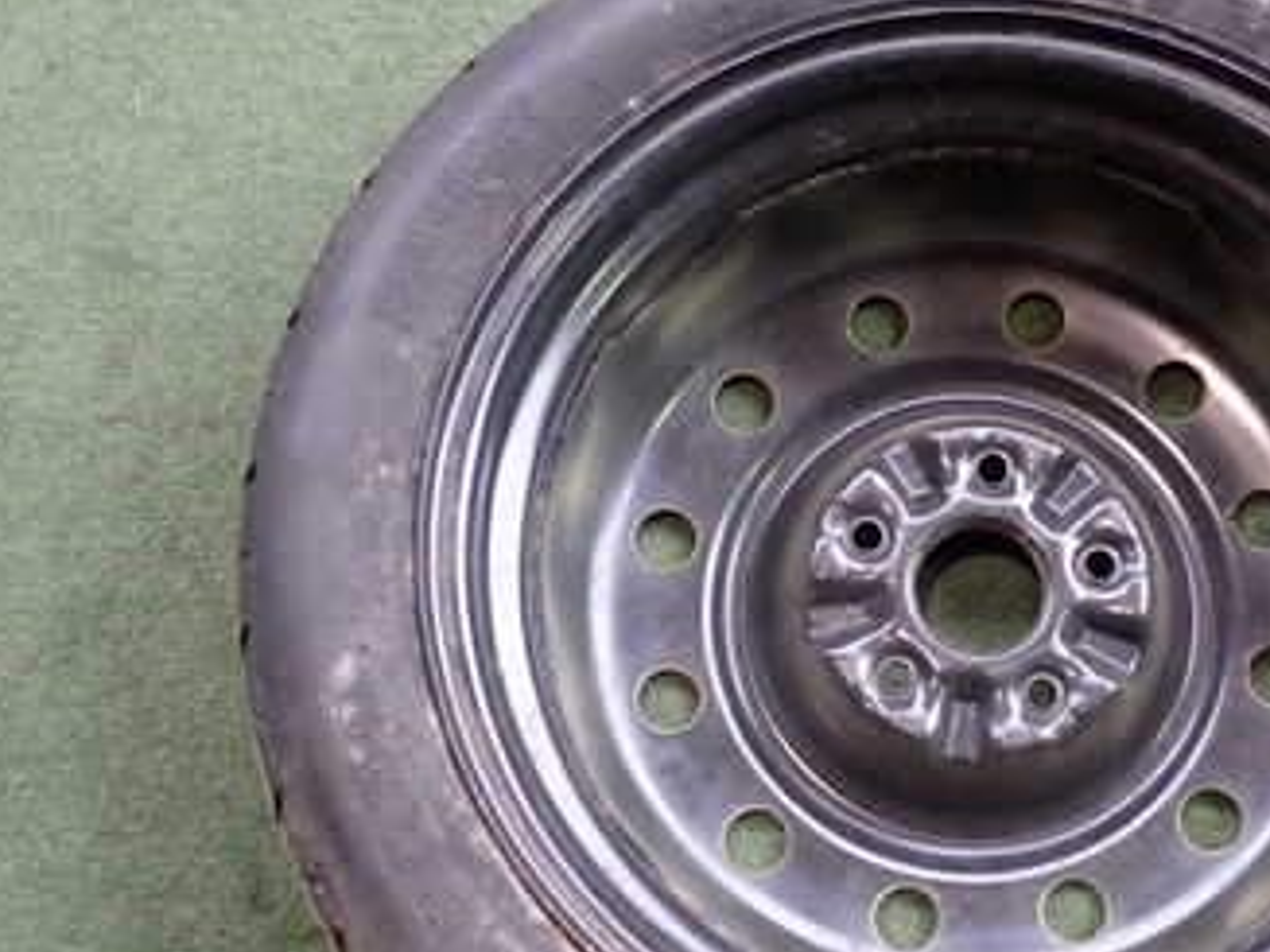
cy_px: 556
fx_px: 2017
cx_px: 955
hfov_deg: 34.2
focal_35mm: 55
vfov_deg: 26.5
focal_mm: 5.4
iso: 200
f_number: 2.3
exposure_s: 1/40
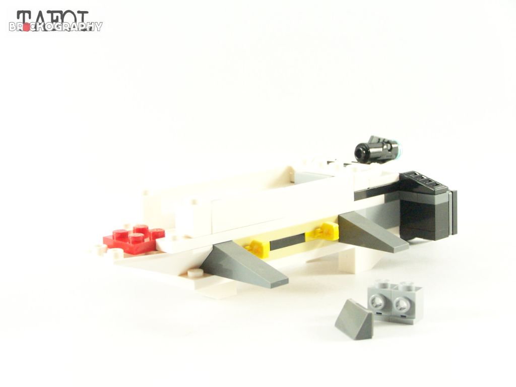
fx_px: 1118
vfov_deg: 19.6
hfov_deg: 26.0
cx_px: 258
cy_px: 194
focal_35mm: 75
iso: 400
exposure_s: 1/60
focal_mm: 12.4
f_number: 3.6
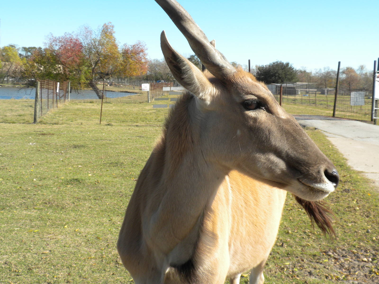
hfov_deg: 36.8
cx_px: 190
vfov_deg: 28.0
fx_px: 569
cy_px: 142
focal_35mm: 52
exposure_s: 1/337
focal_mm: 9.1
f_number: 4.3
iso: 64
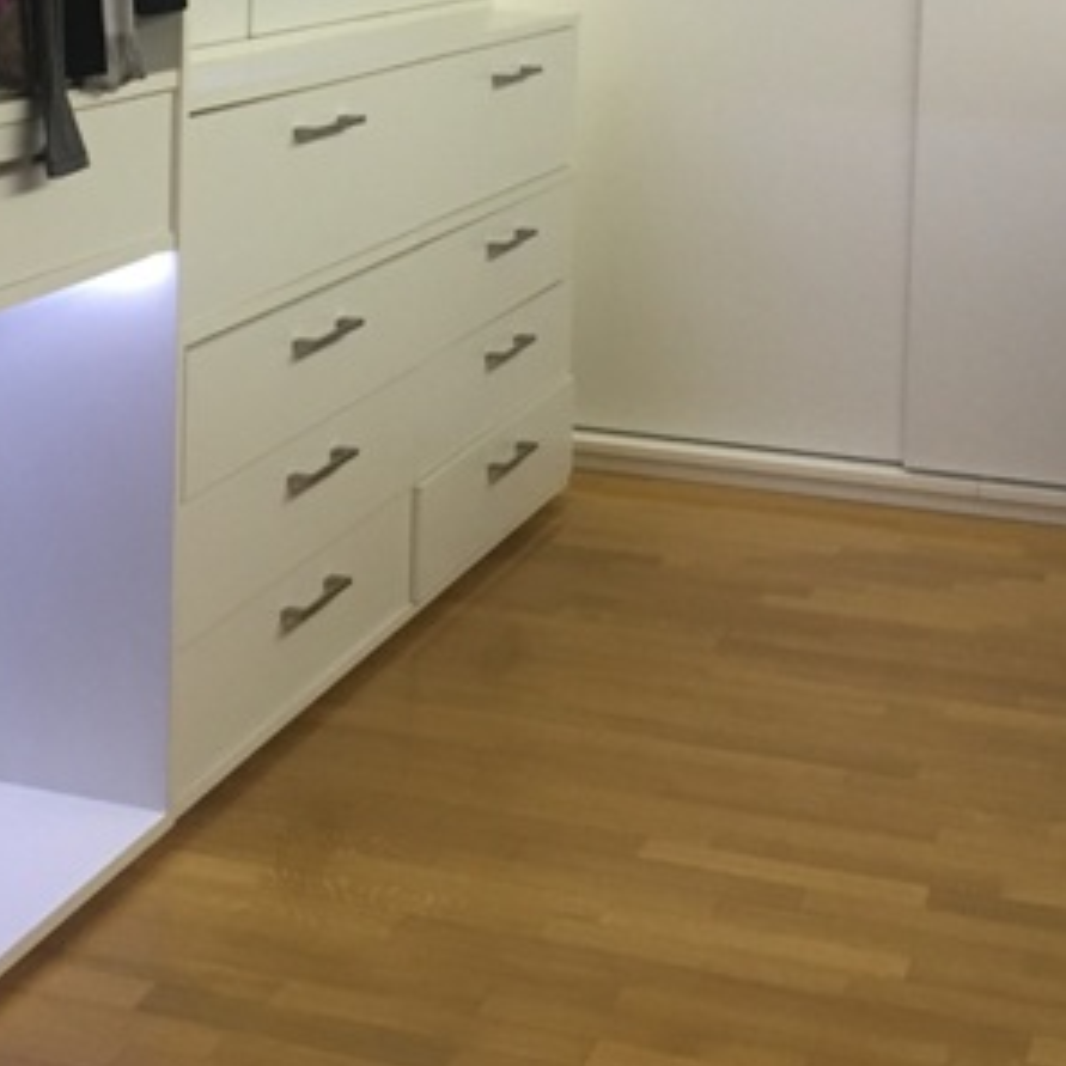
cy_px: 97
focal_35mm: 69
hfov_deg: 24.8
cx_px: 298
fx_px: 2404
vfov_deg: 24.3
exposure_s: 1/33
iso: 160
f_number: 2.2
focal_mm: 4.15
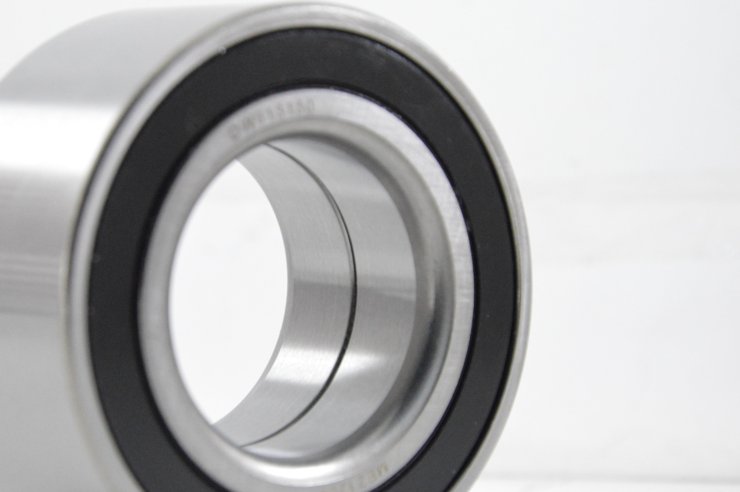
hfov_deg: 13.3
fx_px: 3163
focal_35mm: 154
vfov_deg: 8.9
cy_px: 294
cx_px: 277
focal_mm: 70
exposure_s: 1/100
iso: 3200
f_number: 7.1
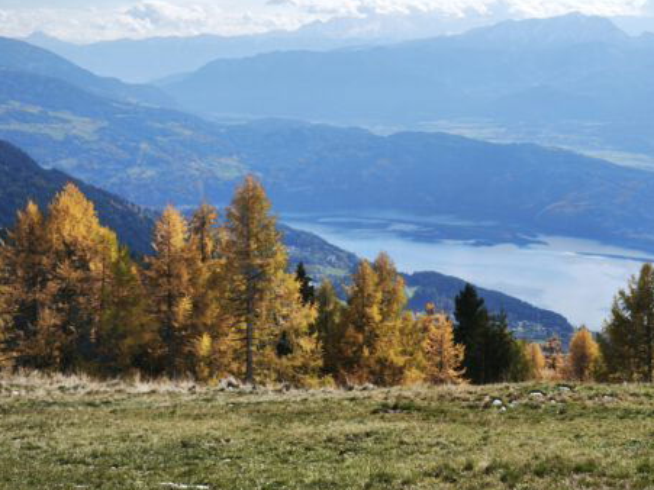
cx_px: 392
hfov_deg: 27.3
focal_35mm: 71
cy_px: 158
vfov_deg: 20.6
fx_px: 1341
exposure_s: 1/847
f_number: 1.9
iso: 50
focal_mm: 7.1
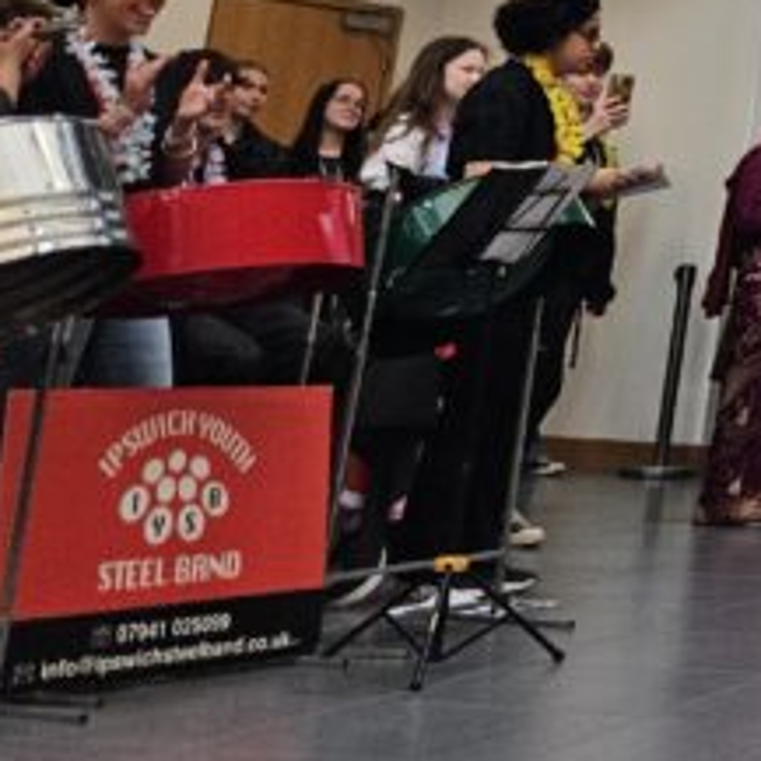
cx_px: 1613
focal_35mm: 96
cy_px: -238
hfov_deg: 14.4
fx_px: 2388
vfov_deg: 17.0
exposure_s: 1/100
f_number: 1.8
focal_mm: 5.4
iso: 64
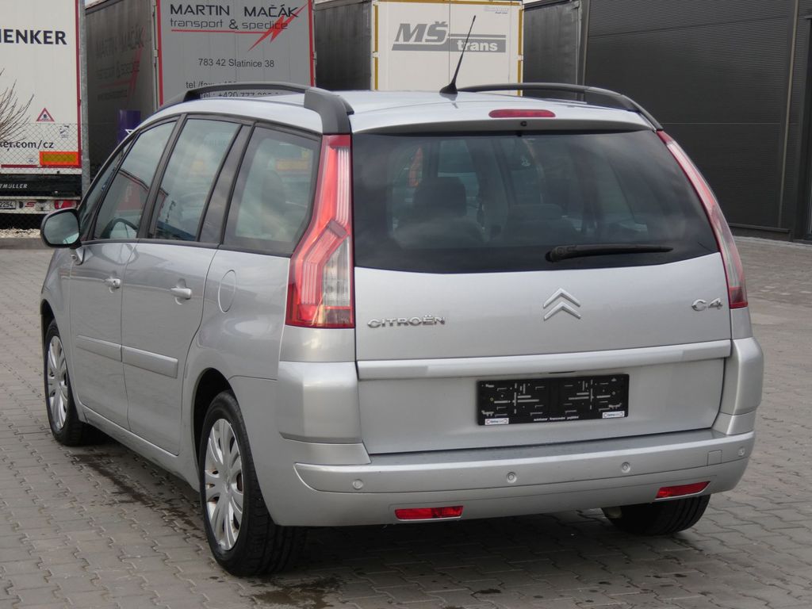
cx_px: 406
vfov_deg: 19.4
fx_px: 1783
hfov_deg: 25.7
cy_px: 304
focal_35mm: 76
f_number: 4.4
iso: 80
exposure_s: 1/100
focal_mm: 13.7
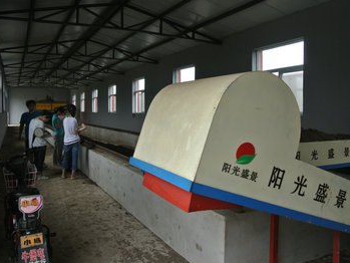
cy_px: 134
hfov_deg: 56.7
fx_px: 324
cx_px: 189
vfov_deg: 44.2
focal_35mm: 32
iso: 400
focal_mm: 11
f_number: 3.5
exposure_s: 1/60
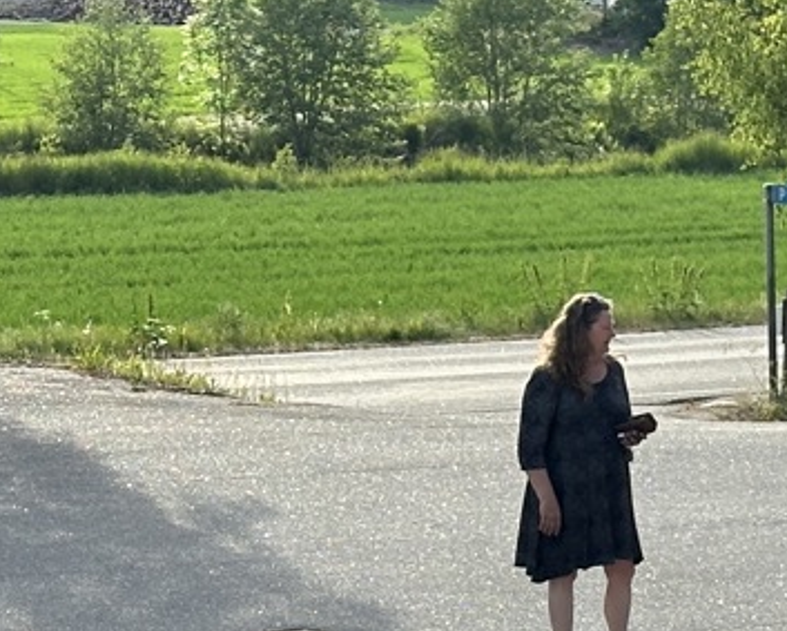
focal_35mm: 191
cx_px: 1066
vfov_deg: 8.1
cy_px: 486
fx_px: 4452
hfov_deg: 9.9
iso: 64
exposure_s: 1/1414
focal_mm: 6.86
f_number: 1.78
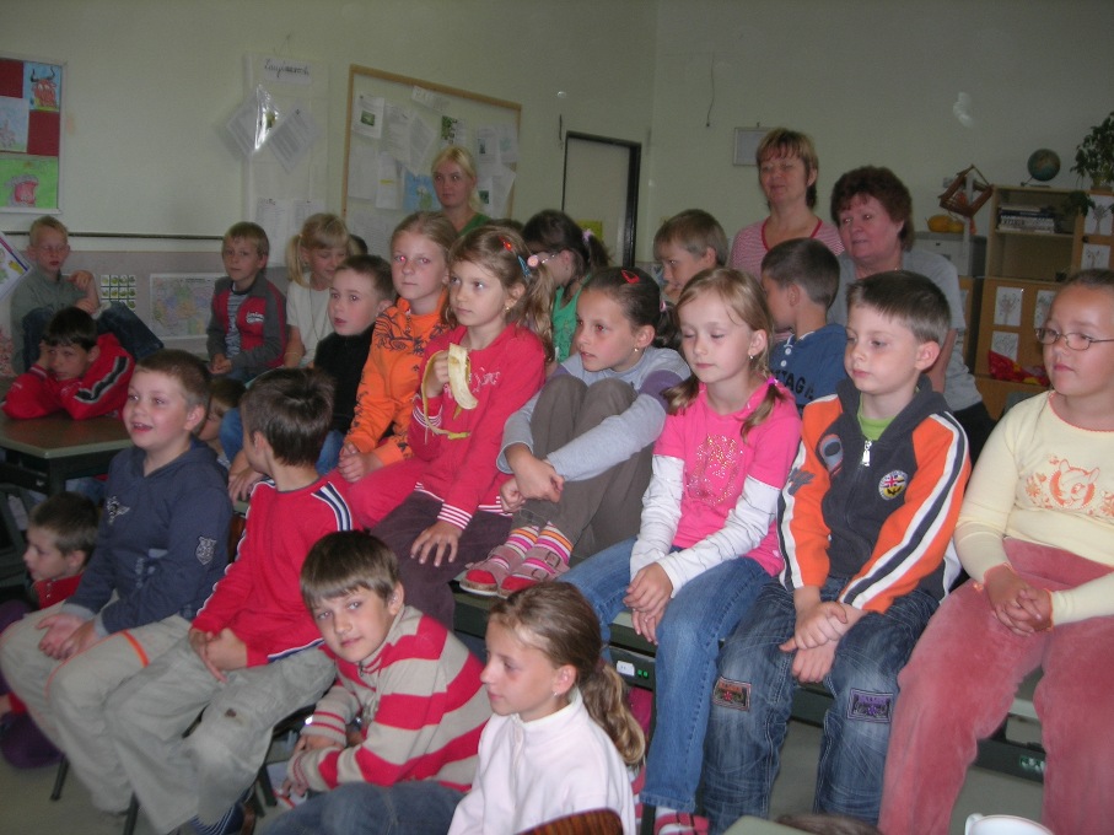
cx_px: 557
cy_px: 418
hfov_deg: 49.0
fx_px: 1223
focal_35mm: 38
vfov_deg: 37.7
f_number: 2.8
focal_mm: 7.8
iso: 64
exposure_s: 1/60.1
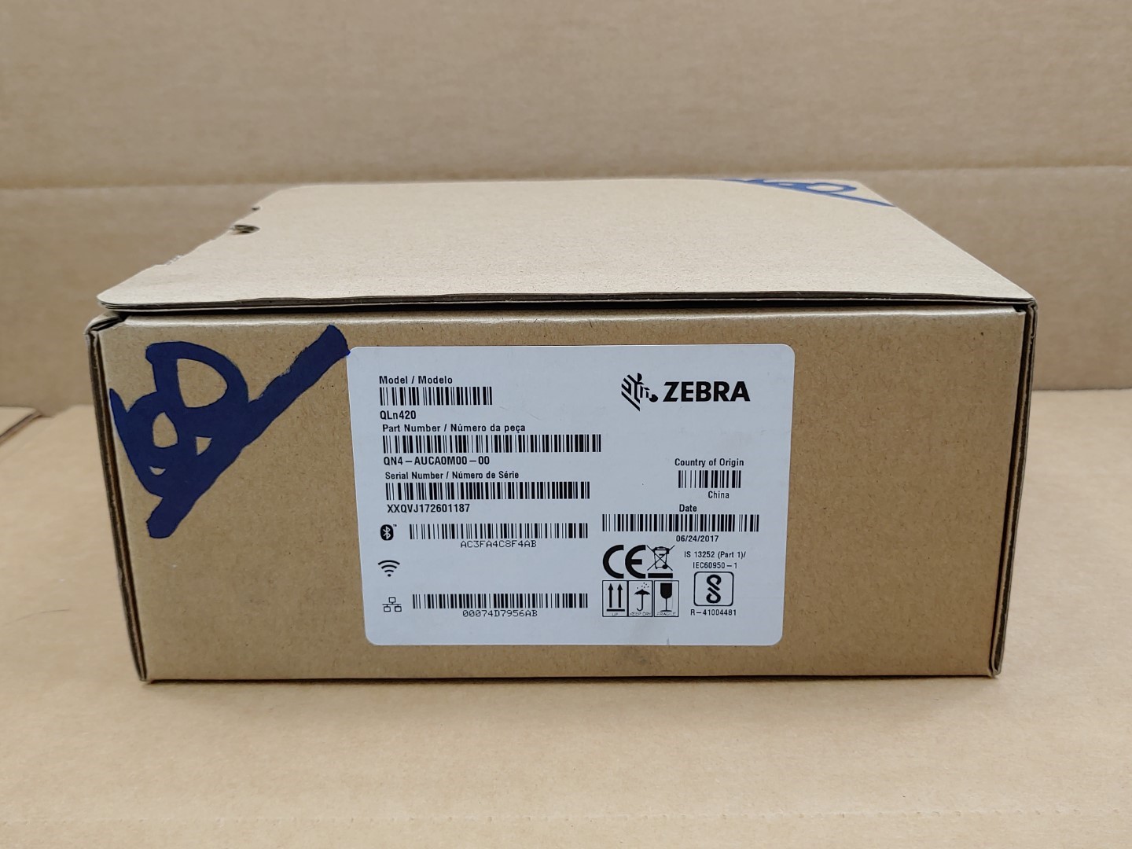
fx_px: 1177
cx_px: 566
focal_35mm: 36
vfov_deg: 39.7
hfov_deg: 51.4
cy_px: 424
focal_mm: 4.36
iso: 50
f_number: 1.8
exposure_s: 1/120
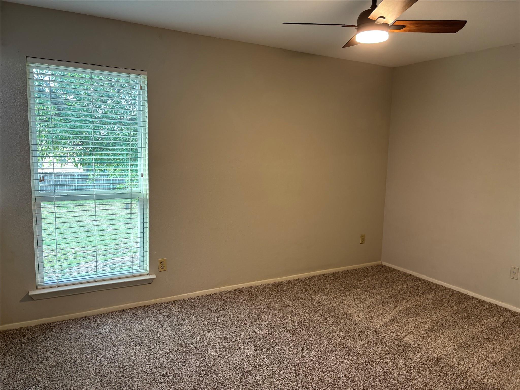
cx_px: 260
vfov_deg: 53.1
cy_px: 195
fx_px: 391
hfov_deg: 67.3
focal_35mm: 26
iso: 100
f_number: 1.6
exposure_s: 1/60
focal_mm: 5.96
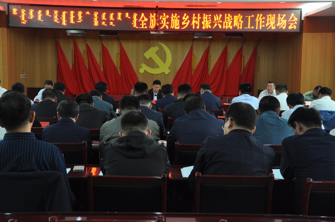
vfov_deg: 22.6
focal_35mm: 60
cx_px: 168
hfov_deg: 33.4
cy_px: 111
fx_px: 558
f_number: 6.3
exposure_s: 1/25
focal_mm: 40
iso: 1250
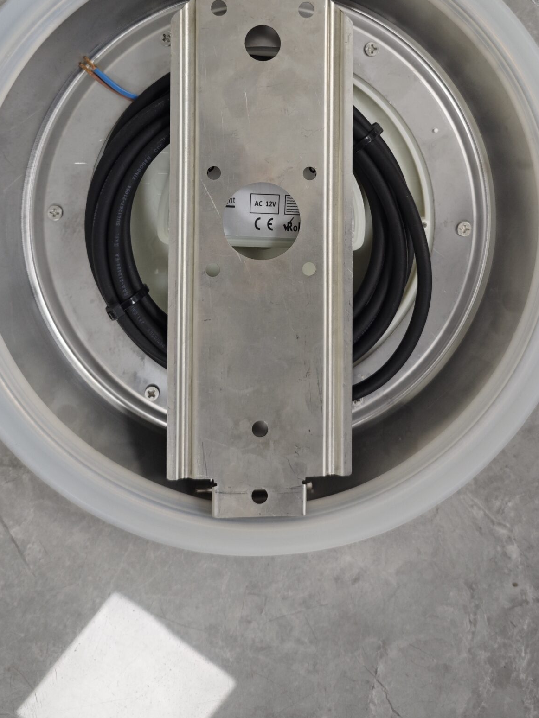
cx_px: 287
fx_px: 789
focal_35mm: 38
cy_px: 160
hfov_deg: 37.7
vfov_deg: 46.8
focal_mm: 6.55
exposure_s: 1/100
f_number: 1.6
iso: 200
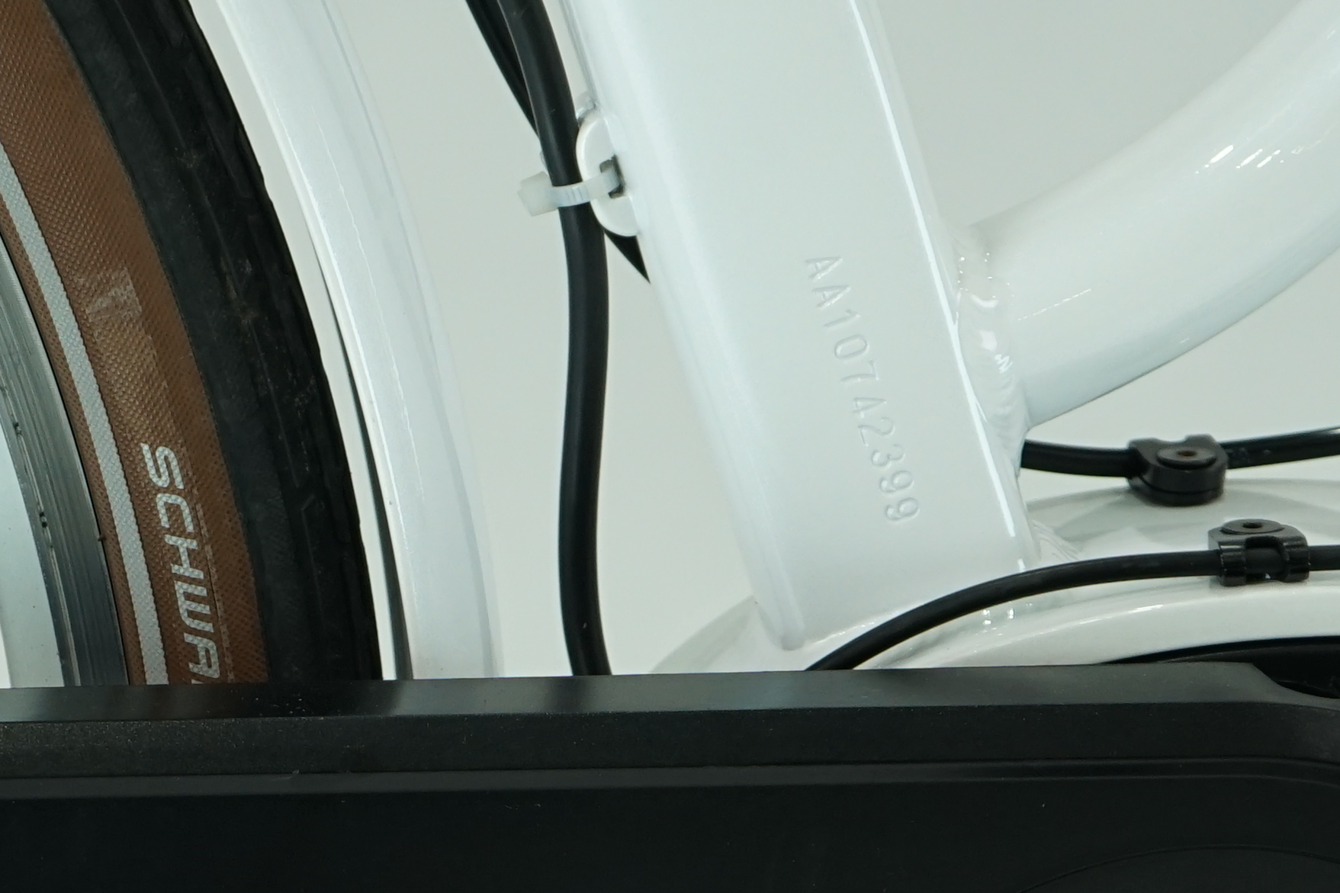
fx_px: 5210
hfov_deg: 14.5
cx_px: 85
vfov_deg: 9.6
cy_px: 1267
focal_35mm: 140
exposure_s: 1/200
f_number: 4.5
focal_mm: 41
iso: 640
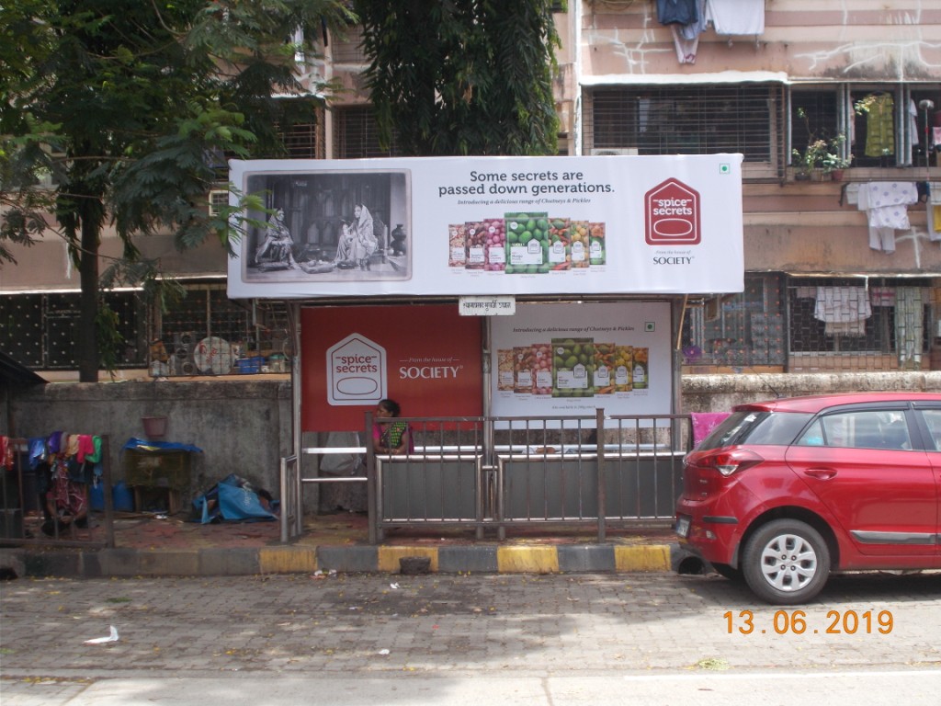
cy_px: 353
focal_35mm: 50
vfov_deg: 29.1
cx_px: 470
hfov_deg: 38.2
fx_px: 1359
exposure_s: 1/160
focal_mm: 9
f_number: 4.5
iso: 80
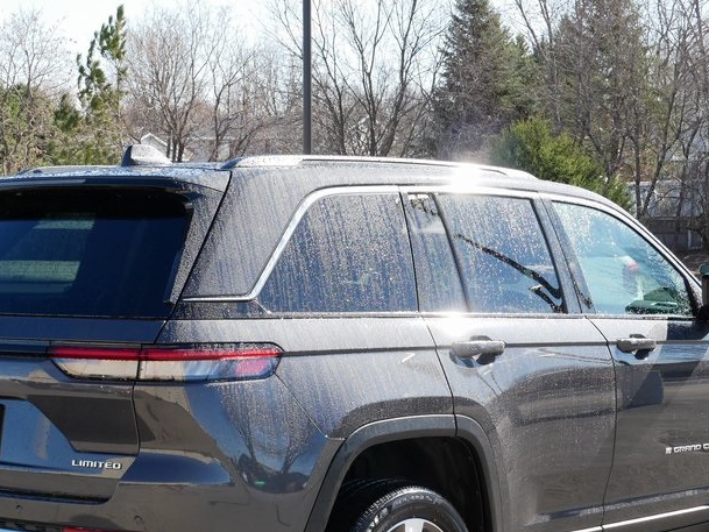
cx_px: 349
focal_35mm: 74
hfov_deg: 26.3
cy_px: 400
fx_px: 1516
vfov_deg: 19.8
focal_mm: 22
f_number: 6.3
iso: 200
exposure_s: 1/250
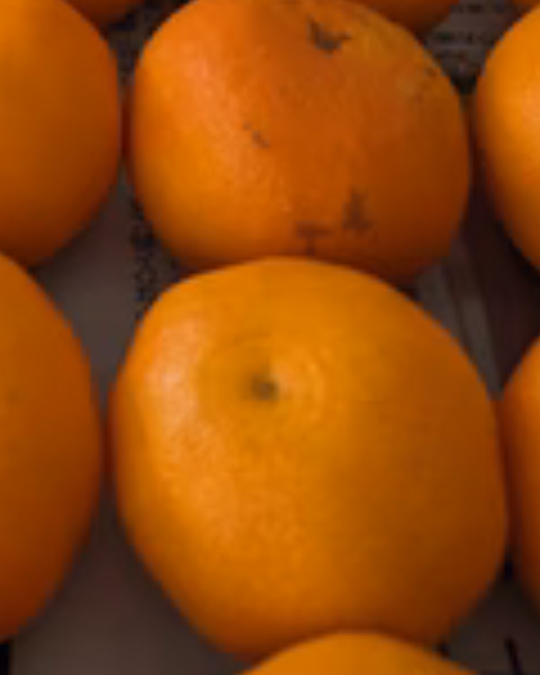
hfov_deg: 22.4
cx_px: -27
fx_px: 1299
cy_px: -212
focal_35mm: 65
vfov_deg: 25.1
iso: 391
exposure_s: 1/60
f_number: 1.89
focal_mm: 5.43
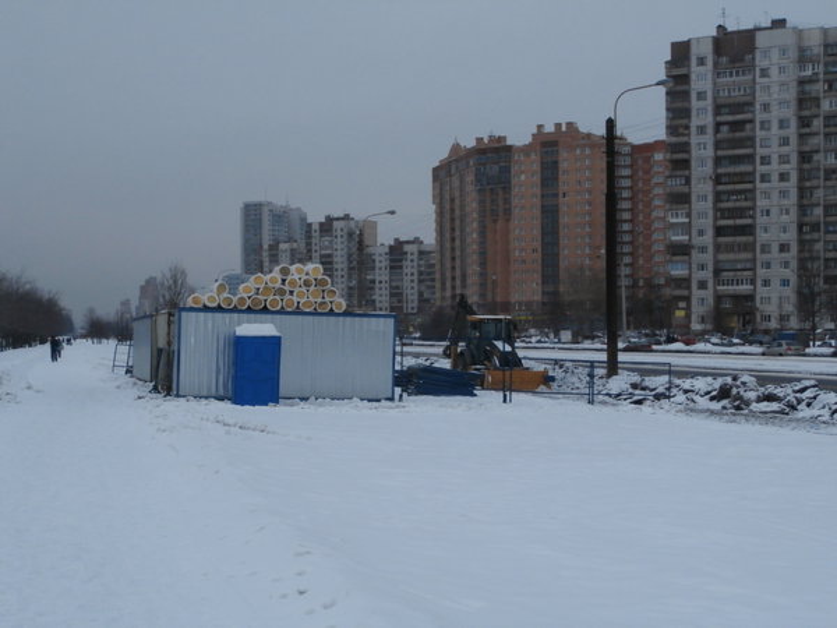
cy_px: 314
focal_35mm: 57
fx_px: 1378
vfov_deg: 25.7
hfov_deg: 33.8
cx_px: 418
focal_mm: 10.11
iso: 200
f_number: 4.5
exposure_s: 1/320
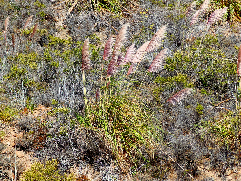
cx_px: 120
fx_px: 801
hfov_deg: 17.1
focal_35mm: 115
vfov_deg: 12.9
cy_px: 90
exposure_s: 1/400
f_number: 4.8
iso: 80
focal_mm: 20.6
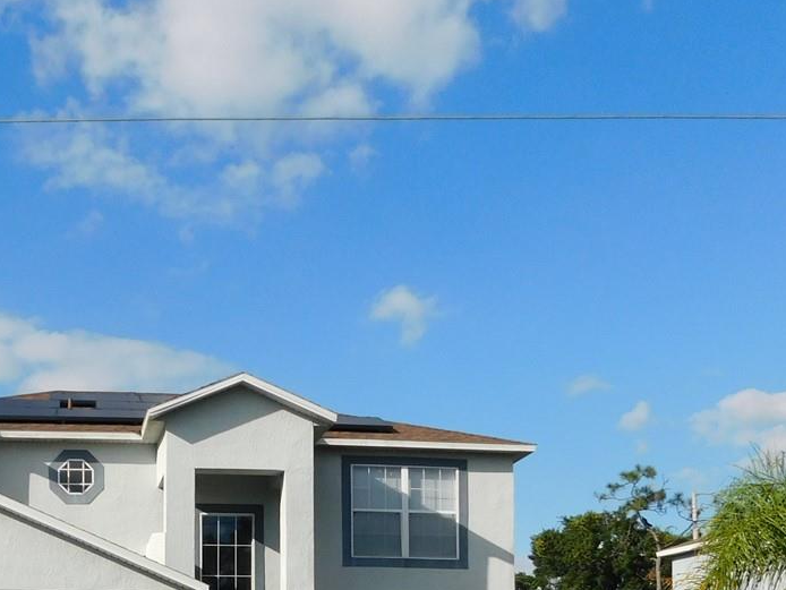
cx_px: 194
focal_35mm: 53
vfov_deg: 25.4
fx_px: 1204
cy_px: 657
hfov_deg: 35.3
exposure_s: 1/640
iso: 125
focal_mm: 4
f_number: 6
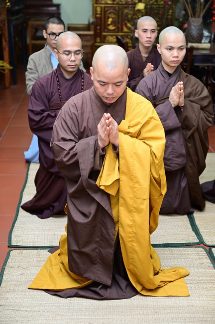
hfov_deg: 23.3
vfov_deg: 34.5
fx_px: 521
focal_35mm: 58
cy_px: 162
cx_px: 108
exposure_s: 1/160
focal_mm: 58
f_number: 4
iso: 2000
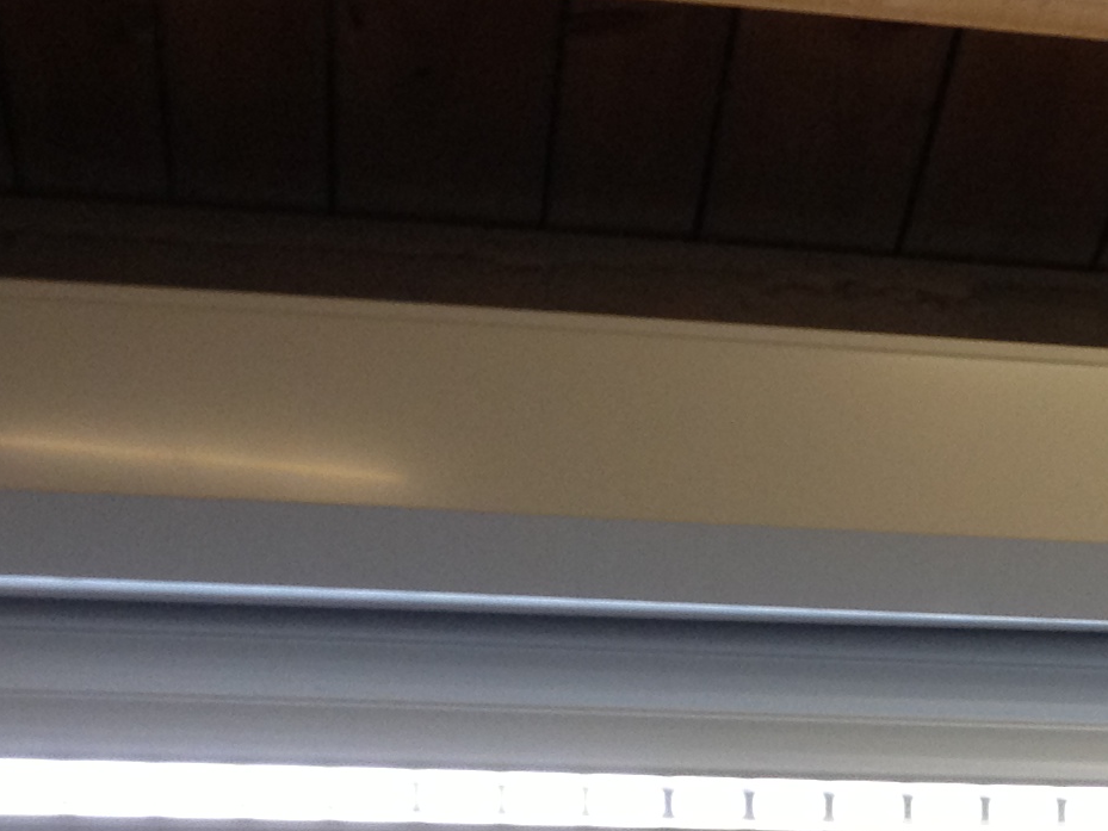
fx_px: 3938
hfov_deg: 15.2
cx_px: 1485
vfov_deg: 11.7
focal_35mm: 123
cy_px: 1125
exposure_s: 1/20
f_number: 2.4
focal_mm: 4.28
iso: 100
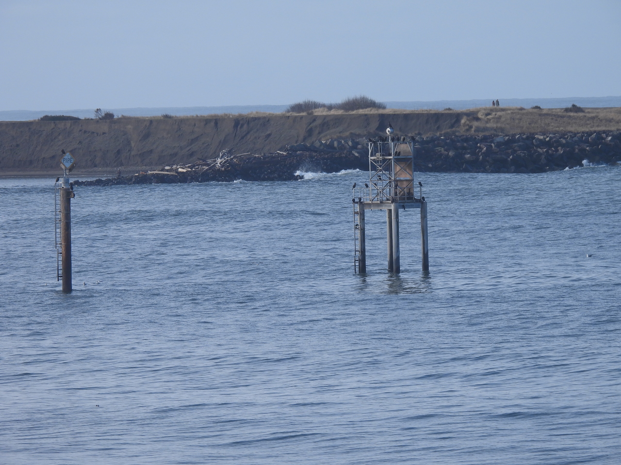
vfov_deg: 3.3
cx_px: 310
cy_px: 232
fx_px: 8073
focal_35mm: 450
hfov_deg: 4.4
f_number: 5
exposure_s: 1/500
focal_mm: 80.3
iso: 100
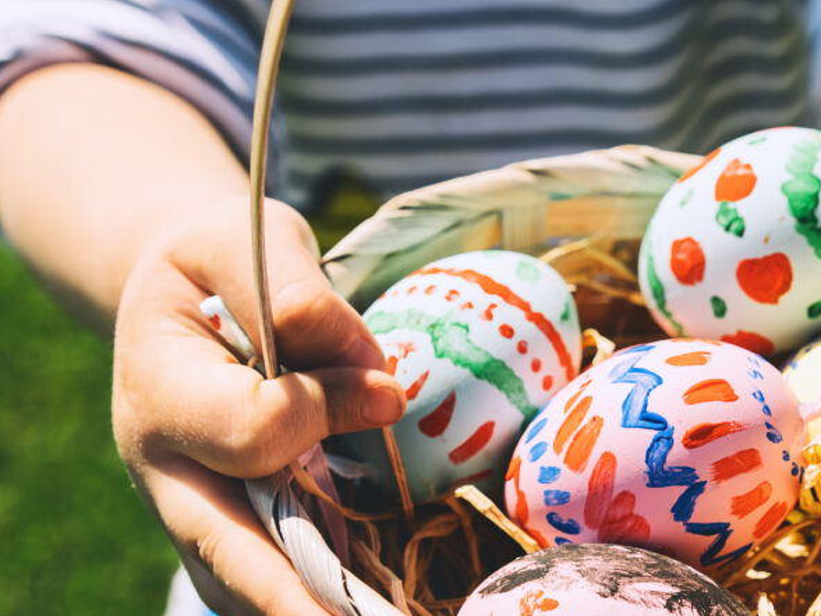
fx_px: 2182
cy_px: 419
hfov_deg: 21.1
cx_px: 623
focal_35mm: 92
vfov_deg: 16.0
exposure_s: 1/250
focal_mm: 55
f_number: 5.6
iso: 100
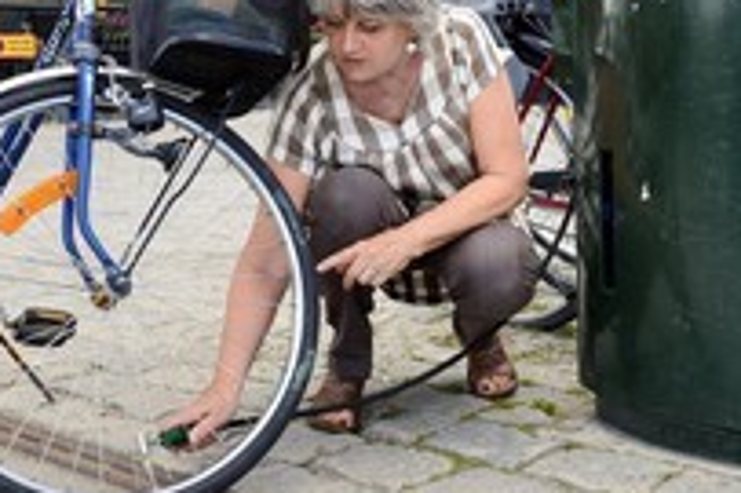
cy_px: 84
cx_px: 467
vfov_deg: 22.2
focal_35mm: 60
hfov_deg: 33.2
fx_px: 1234
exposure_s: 1/250
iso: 400
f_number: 9
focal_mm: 29
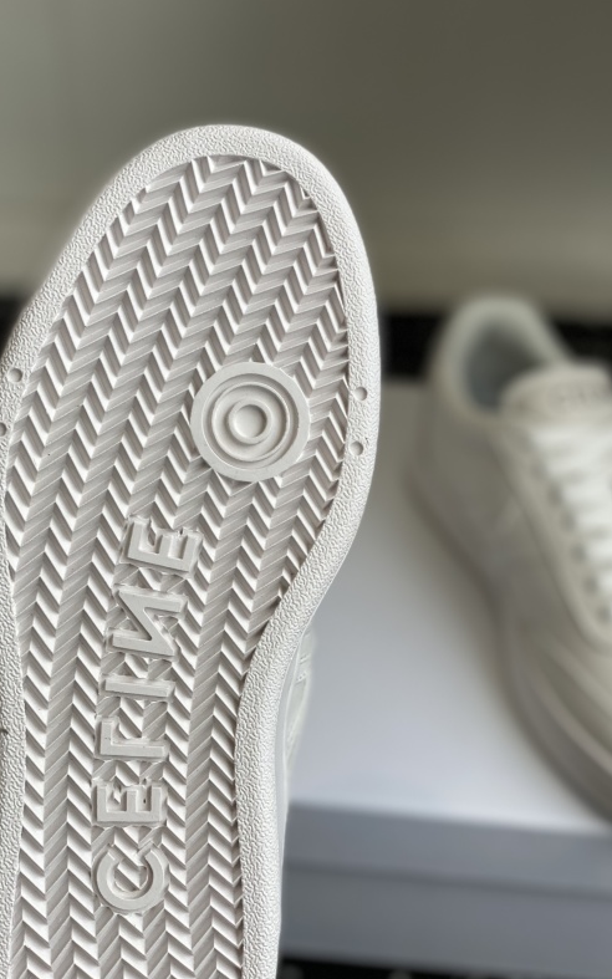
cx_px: 307
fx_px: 1494
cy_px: 491
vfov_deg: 36.3
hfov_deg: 23.1
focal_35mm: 56
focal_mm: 6
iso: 20
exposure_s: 1/470
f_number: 2
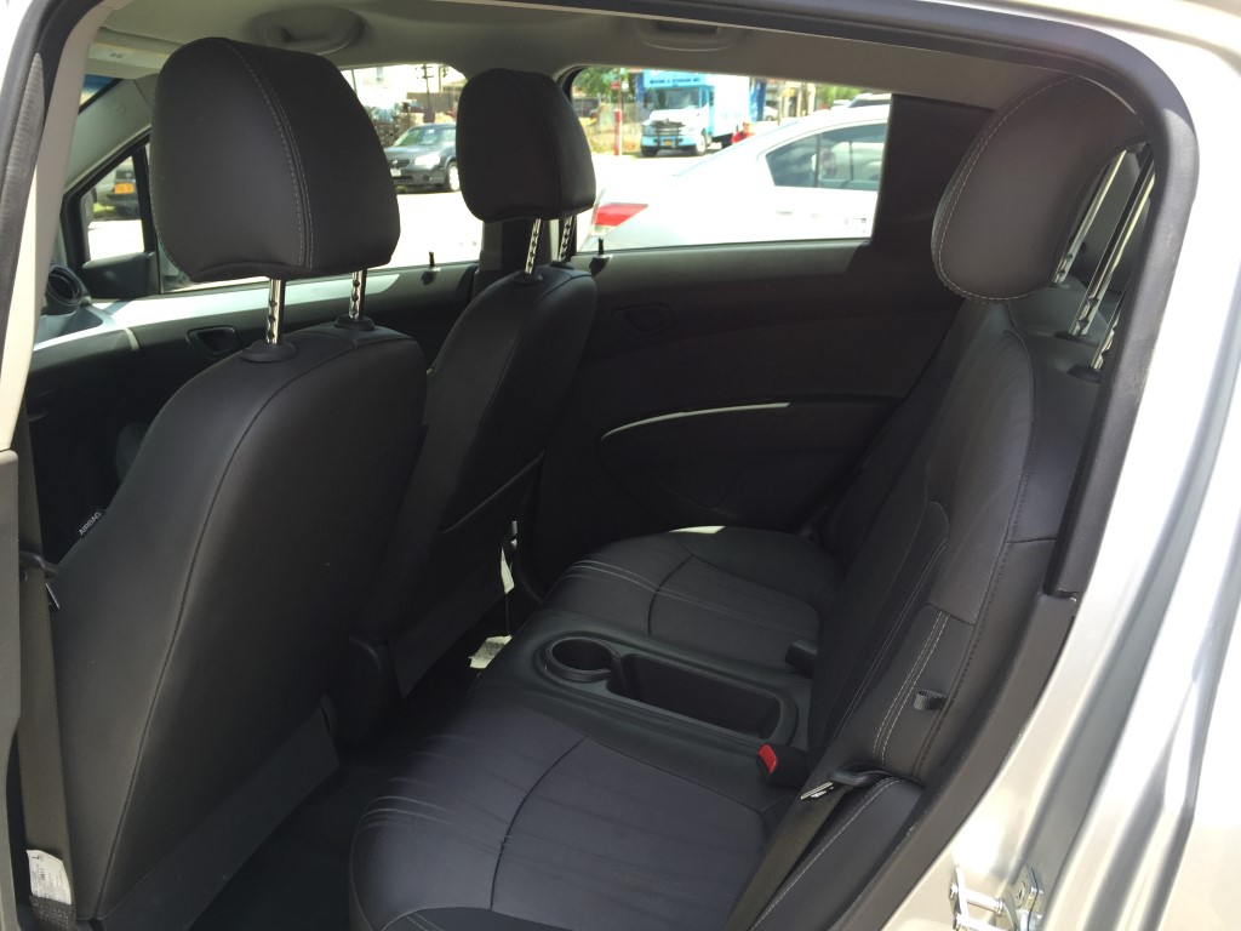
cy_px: 466
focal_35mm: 29
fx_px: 1040
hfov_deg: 61.7
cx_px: 620
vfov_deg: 48.2
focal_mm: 4.15
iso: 32
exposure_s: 1/229
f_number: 2.2
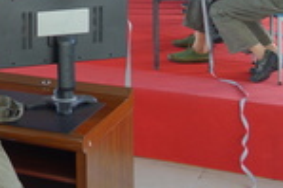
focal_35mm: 94
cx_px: -87
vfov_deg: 13.8
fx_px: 738
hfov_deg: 19.9
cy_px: -75
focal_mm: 10.4
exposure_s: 1/80
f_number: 1.8
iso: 125
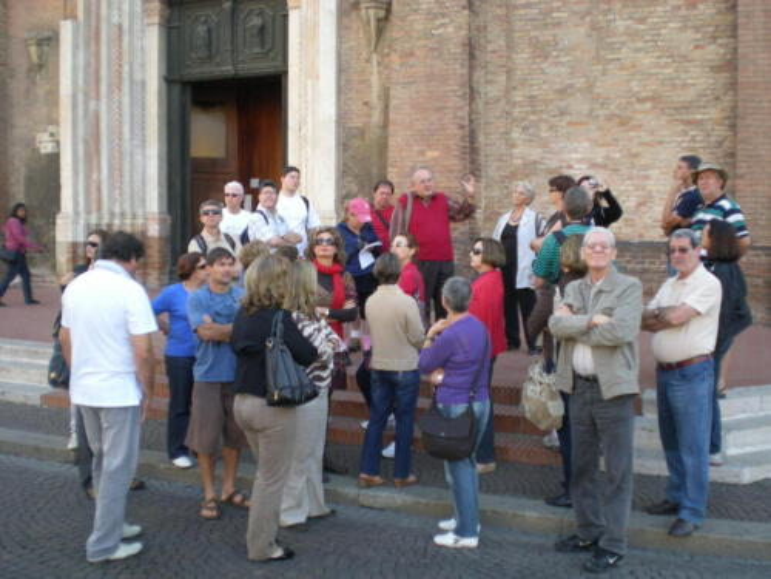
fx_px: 846
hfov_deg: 49.0
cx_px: 386
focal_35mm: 38
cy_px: 290
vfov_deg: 37.7
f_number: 3.1
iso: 50
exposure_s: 1/76.8
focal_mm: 6.3
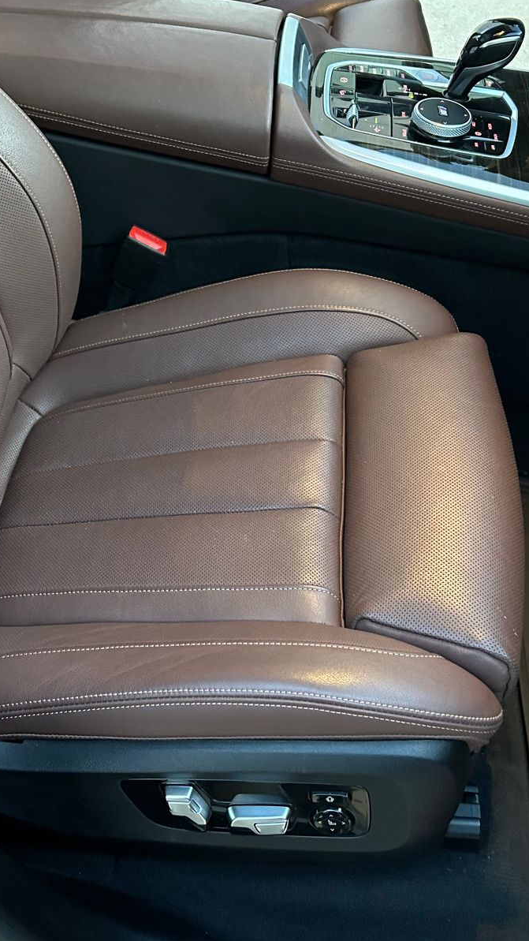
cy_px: 470
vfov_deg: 52.8
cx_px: 166
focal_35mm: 38
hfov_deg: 30.9
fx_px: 948
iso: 500
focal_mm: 5.7
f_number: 1.5
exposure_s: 1/30
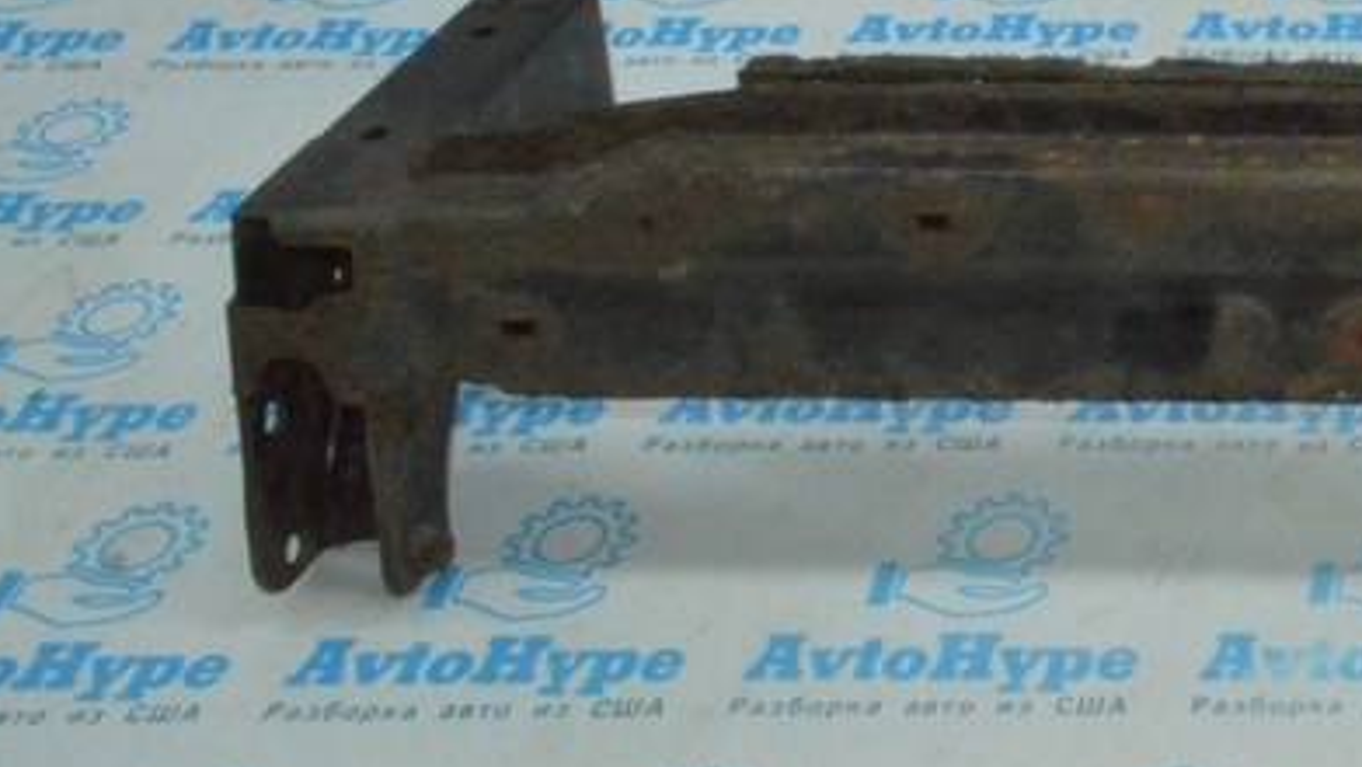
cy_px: -180
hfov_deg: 25.0
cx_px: 1745
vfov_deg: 15.6
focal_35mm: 74
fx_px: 2673
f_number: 22
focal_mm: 18
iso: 5600
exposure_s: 1/60
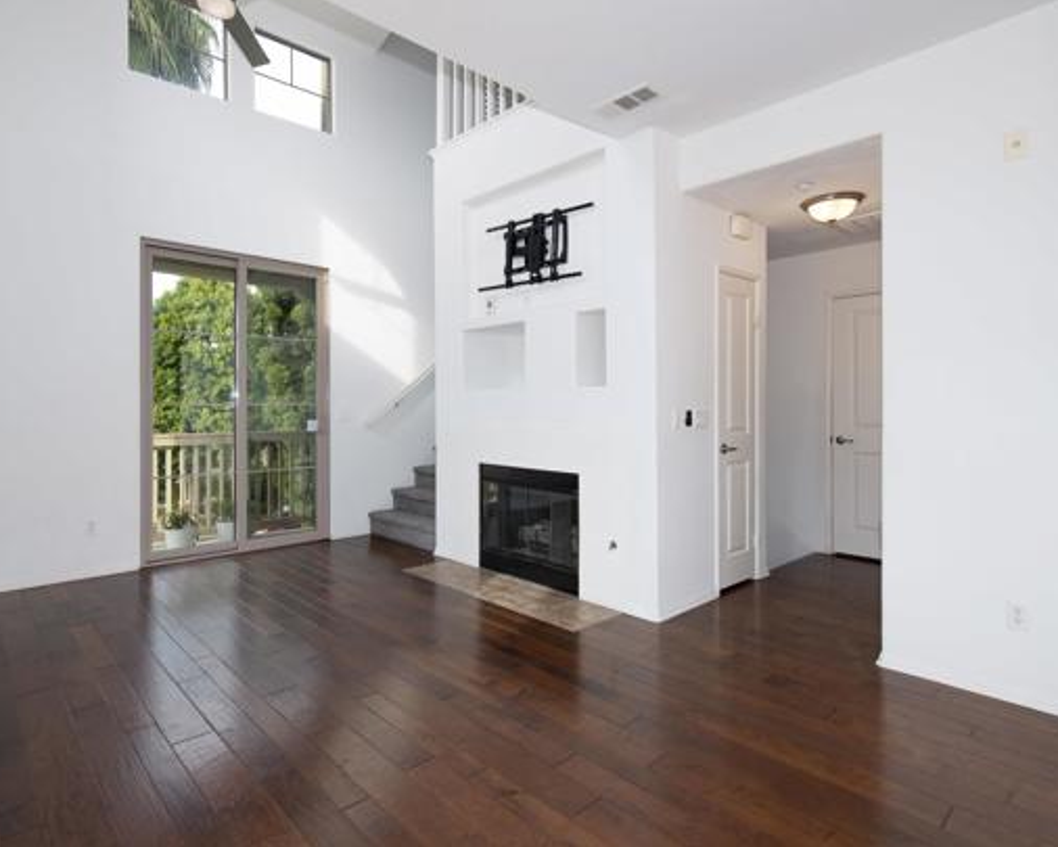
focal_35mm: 19
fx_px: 595
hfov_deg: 82.9
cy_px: 411
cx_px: 468
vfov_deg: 70.9
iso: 320
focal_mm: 16
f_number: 7.1
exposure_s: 1/200
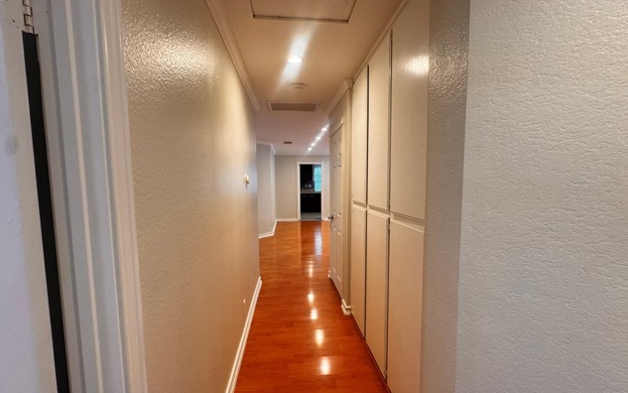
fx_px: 257
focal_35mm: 15
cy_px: 202
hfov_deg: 101.4
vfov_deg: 74.8
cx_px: 312
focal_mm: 2.22
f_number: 2.2
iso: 200
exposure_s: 1/60
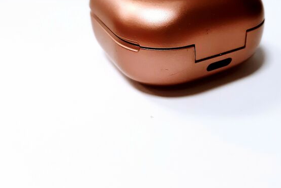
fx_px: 304
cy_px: 52
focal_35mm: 39
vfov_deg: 33.7
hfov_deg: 49.0
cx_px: 178
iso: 125
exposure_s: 1/50
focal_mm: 3.93
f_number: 1.7
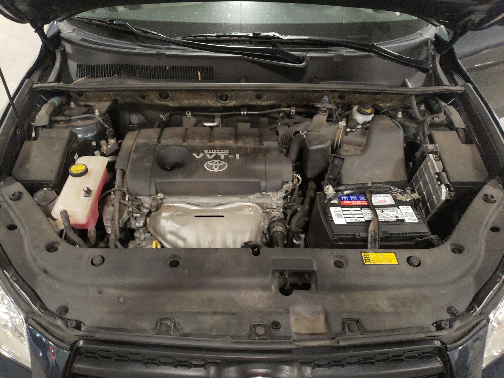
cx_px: 252
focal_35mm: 26
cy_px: 189
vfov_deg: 53.1
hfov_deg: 67.3
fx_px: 379
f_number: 1.5
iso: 438
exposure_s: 1/24
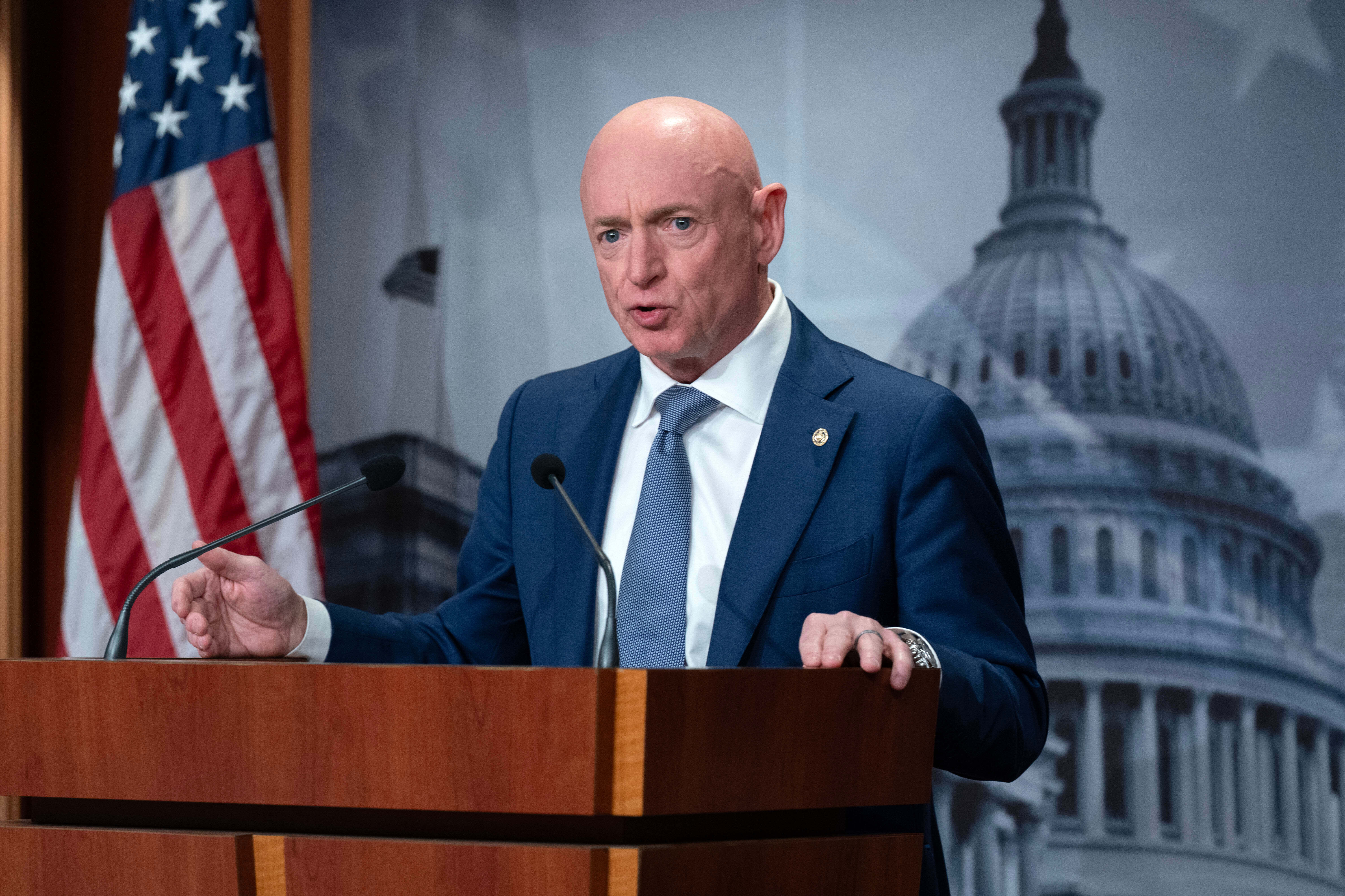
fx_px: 5006
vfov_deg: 10.2
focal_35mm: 134
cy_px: 448
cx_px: 672
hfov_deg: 15.3
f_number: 4.5
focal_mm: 134
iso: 3200
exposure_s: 1/400
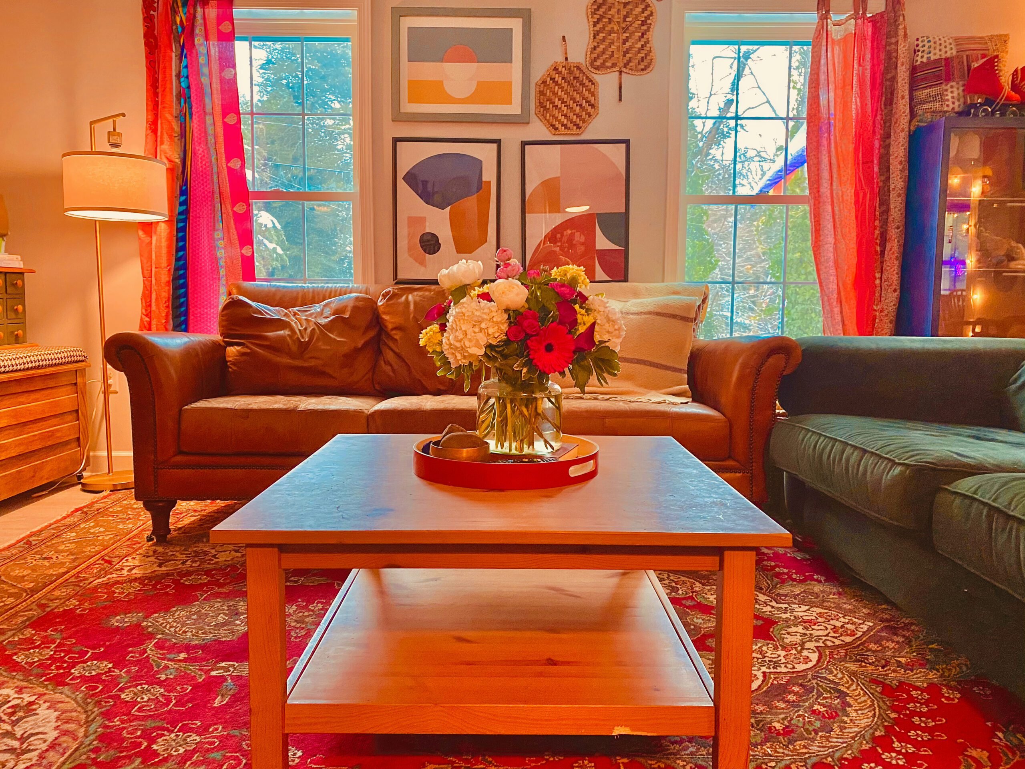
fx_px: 770
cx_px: 512
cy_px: 384
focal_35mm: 26
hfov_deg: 67.3
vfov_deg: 53.1
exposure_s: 1/60
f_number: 1.8
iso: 500
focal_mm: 4.25
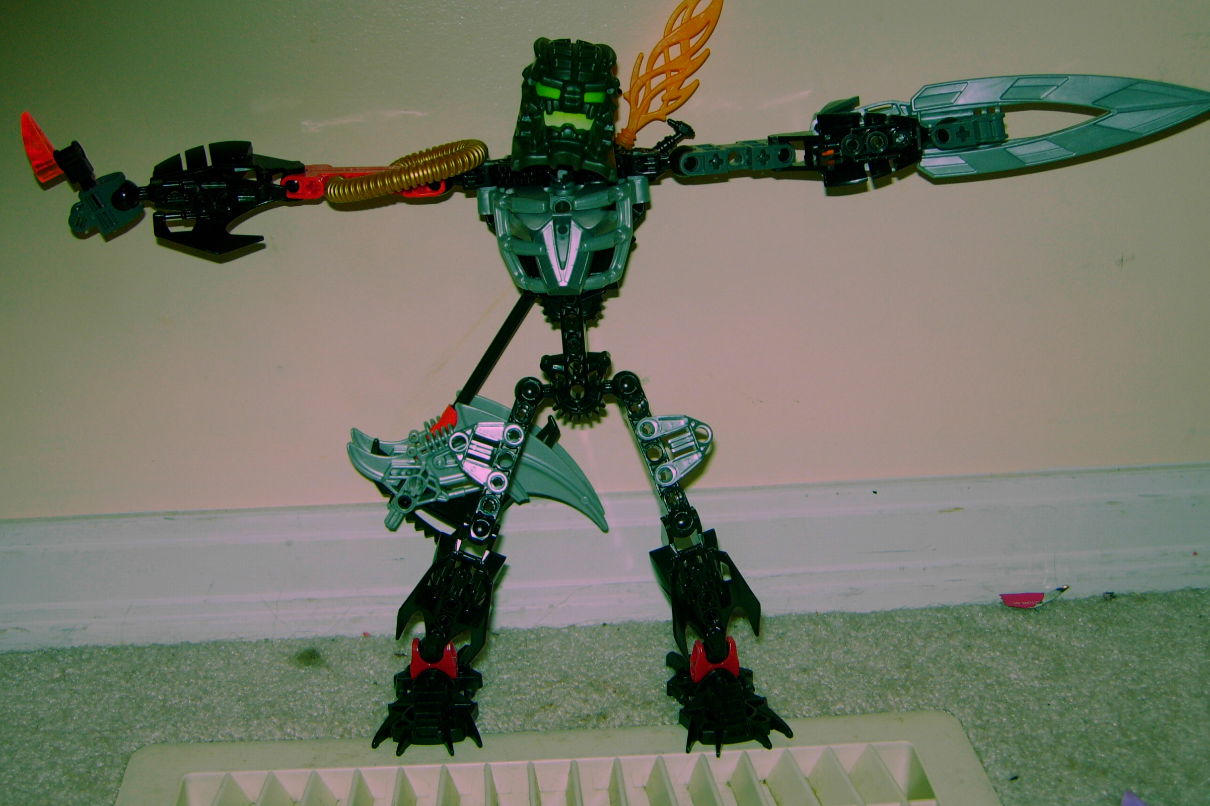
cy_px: 371
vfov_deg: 29.2
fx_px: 1546
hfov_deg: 42.7
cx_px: 597
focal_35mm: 46
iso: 50
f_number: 2.9
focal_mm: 8.5
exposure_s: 1/45.2
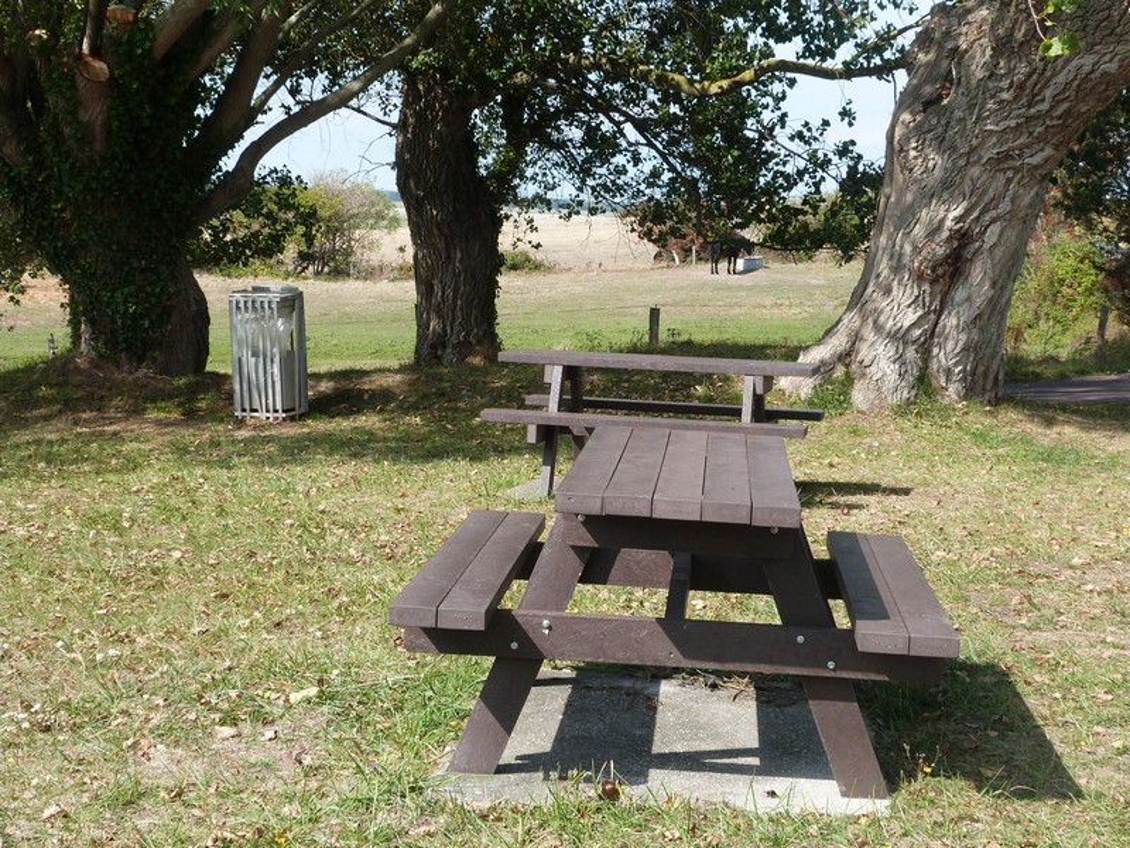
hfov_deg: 29.4
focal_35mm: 66
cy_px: 424
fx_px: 2154
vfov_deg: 22.3
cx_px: 565
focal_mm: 11.8
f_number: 5.6
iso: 100
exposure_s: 1/250
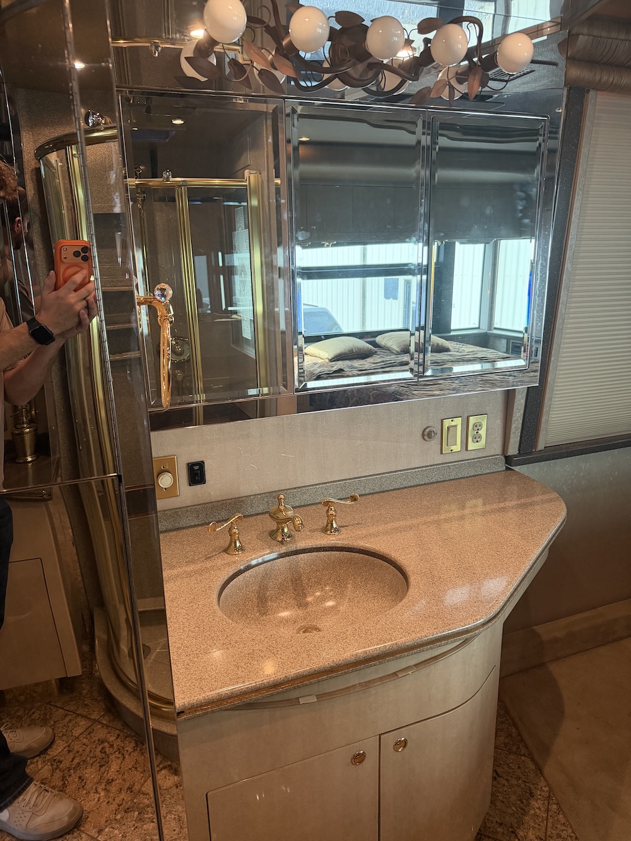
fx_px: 583
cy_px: 420
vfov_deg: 71.6
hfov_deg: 56.8
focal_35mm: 24
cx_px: 316
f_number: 1.78
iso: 400
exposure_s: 1/60
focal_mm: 6.76
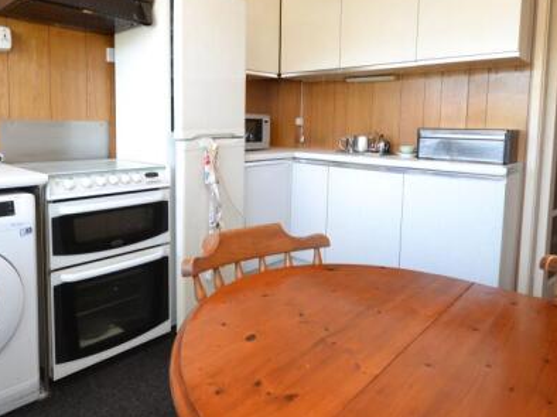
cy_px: 153
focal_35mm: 24
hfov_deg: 71.3
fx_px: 386
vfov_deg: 56.0
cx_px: 242
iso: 400
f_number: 3.5
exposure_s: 1/60
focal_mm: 10
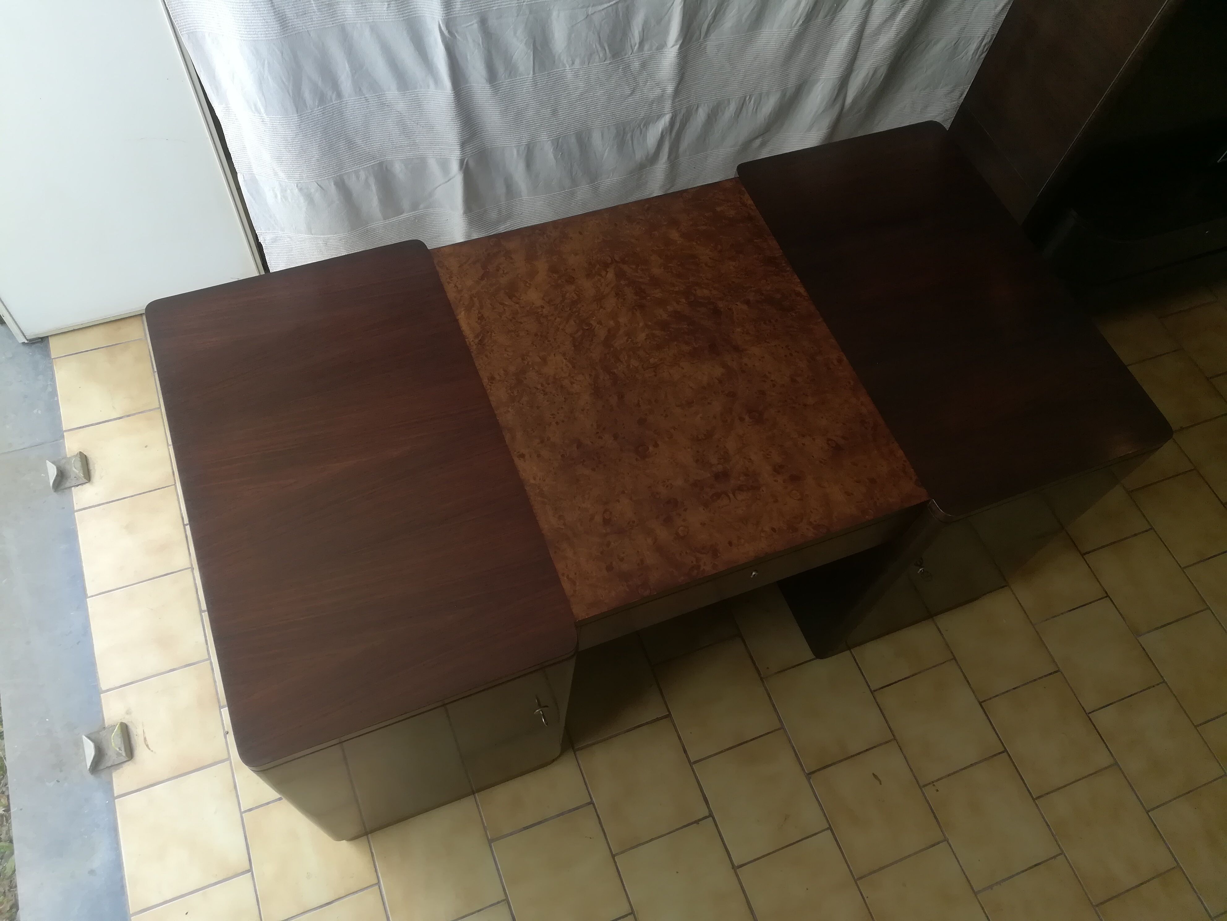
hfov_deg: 67.3
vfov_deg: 53.1
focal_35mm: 26
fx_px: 922
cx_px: 614
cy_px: 460
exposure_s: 1/100
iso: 80
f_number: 2.2
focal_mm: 3.83
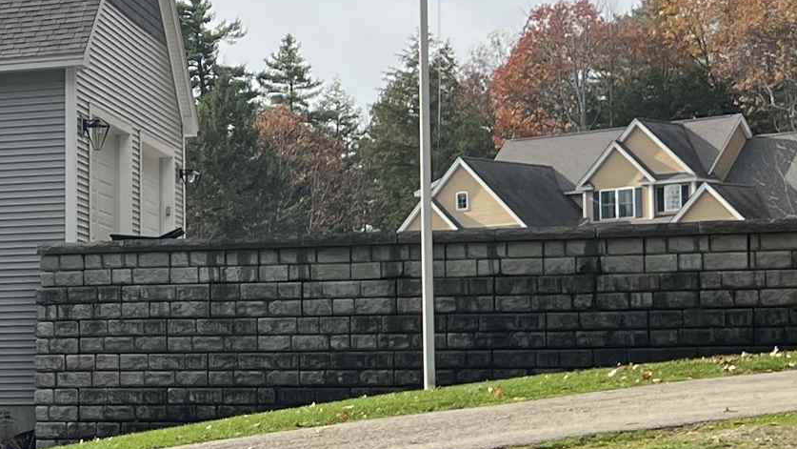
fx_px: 2198
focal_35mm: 104
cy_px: 293
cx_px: -237
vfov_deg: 11.6
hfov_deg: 19.0
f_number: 1.5
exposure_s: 1/4831
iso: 50
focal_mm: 5.7
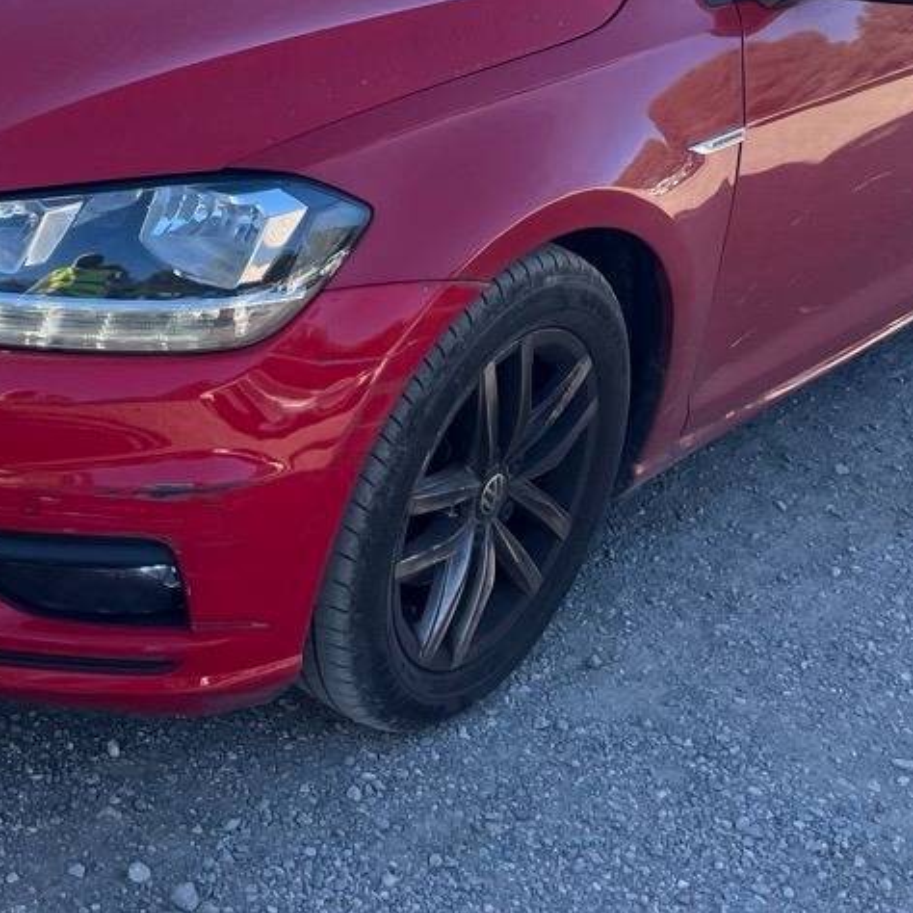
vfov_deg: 26.2
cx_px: 326
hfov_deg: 27.6
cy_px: -6
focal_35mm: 62
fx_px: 1850
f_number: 1.6
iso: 50
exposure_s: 1/1266
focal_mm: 5.1
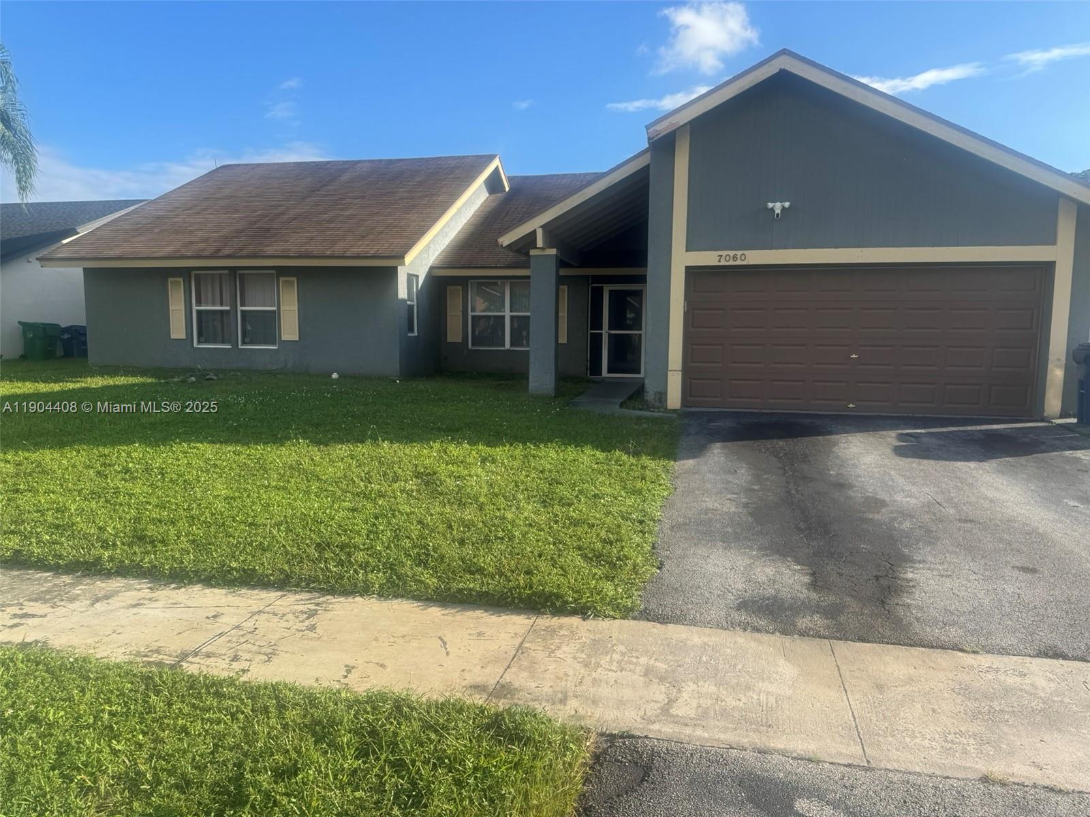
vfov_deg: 56.8
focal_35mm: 24
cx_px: 545
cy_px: 408
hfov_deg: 71.6
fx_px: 756
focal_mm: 6.76
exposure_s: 1/2252
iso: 80
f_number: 1.78
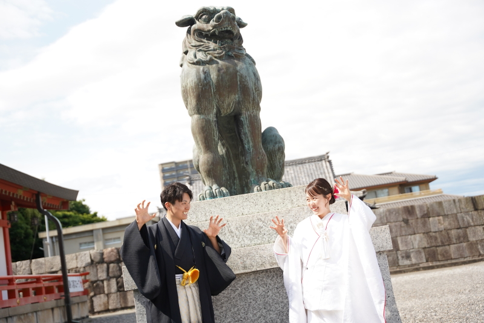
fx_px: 676
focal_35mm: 50
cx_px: 242
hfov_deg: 39.4
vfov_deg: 26.8
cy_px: 162
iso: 800
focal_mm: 50.3
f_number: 2.8
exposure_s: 1/8000
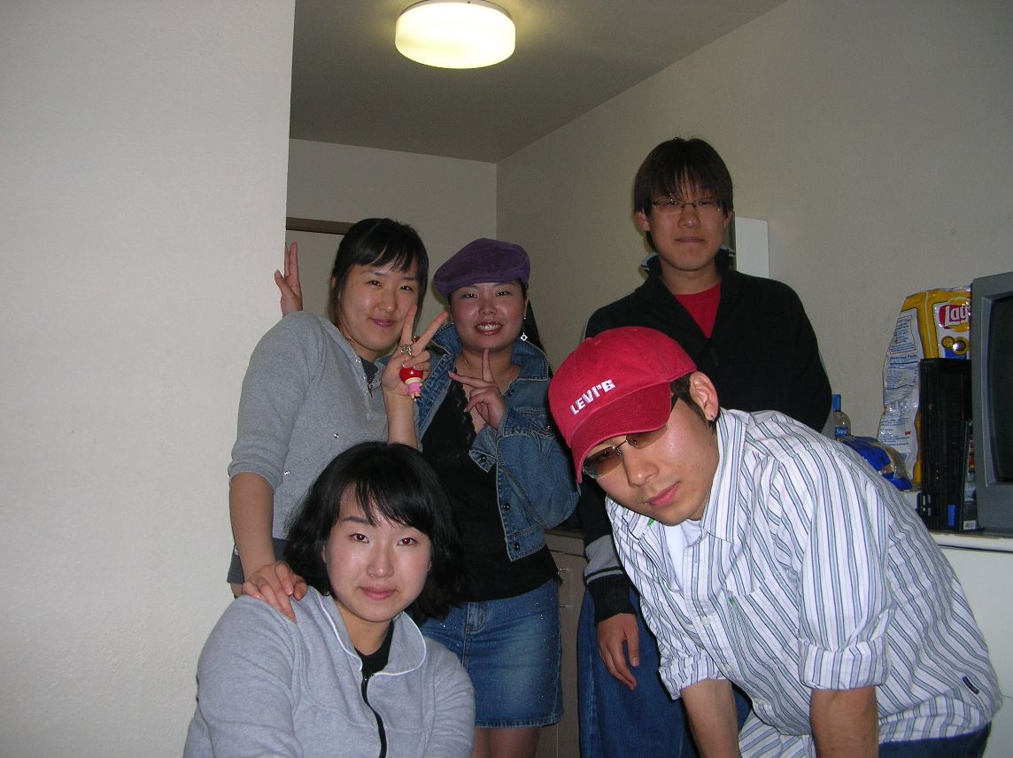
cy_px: 379
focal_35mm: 35
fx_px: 1023
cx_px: 506
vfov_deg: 40.6
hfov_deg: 52.7
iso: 50
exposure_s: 1/60.1
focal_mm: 5.8
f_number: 2.8
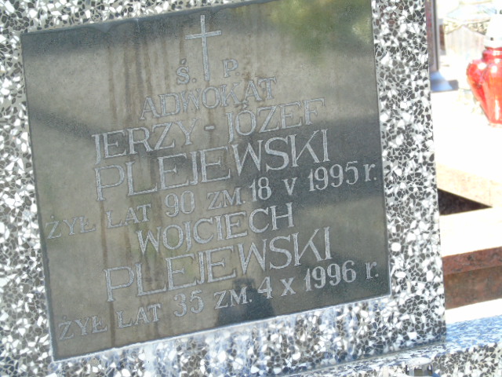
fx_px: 2349
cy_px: 188
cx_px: 251
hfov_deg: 12.2
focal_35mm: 162
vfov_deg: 9.2
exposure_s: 1/125
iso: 200
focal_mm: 29
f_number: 4.9
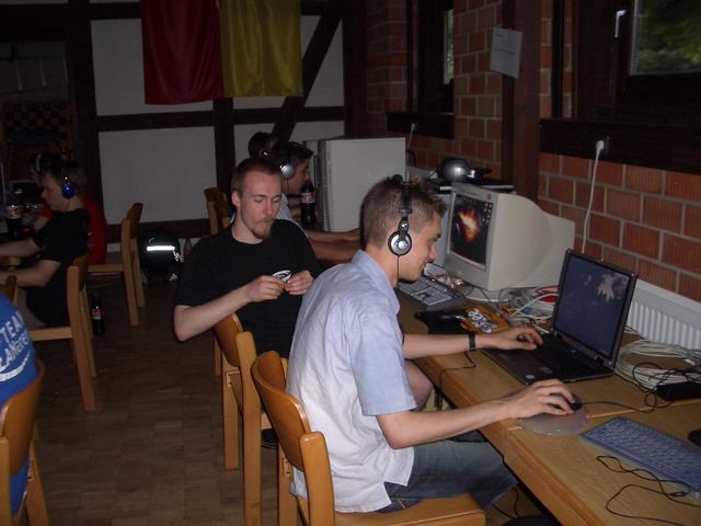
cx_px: 350
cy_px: 263
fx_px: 709
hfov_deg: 52.6
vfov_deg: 40.7
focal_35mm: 35
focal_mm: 5.8
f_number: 2.6
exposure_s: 1/40
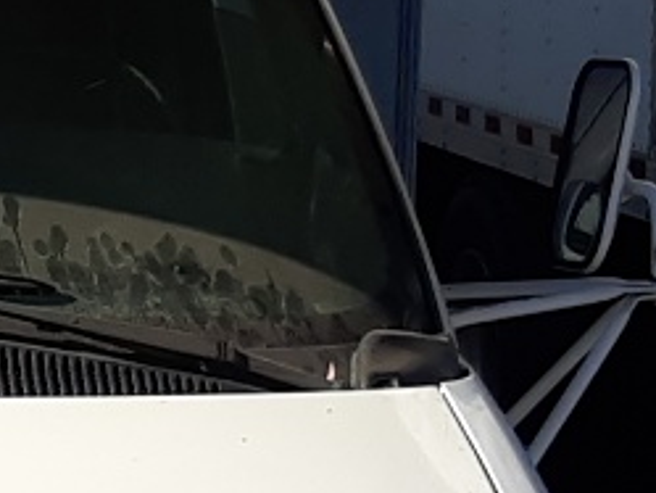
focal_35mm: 167
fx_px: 3166
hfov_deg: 11.4
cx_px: -306
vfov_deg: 8.9
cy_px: 285
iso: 40
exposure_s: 1/3333
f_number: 1.7
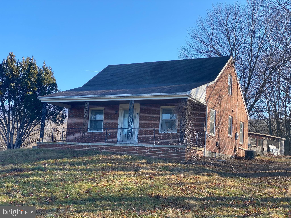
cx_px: 146
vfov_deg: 28.0
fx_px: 437
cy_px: 109
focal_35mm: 52
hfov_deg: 36.8
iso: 20
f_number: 2
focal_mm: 6
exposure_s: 1/685
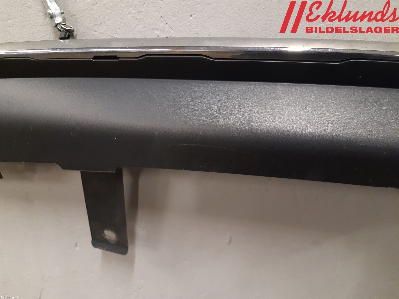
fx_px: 300
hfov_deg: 67.3
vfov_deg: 53.1
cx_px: 200
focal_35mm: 26
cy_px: 150
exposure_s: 1/60
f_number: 1.7
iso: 320
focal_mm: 3.93
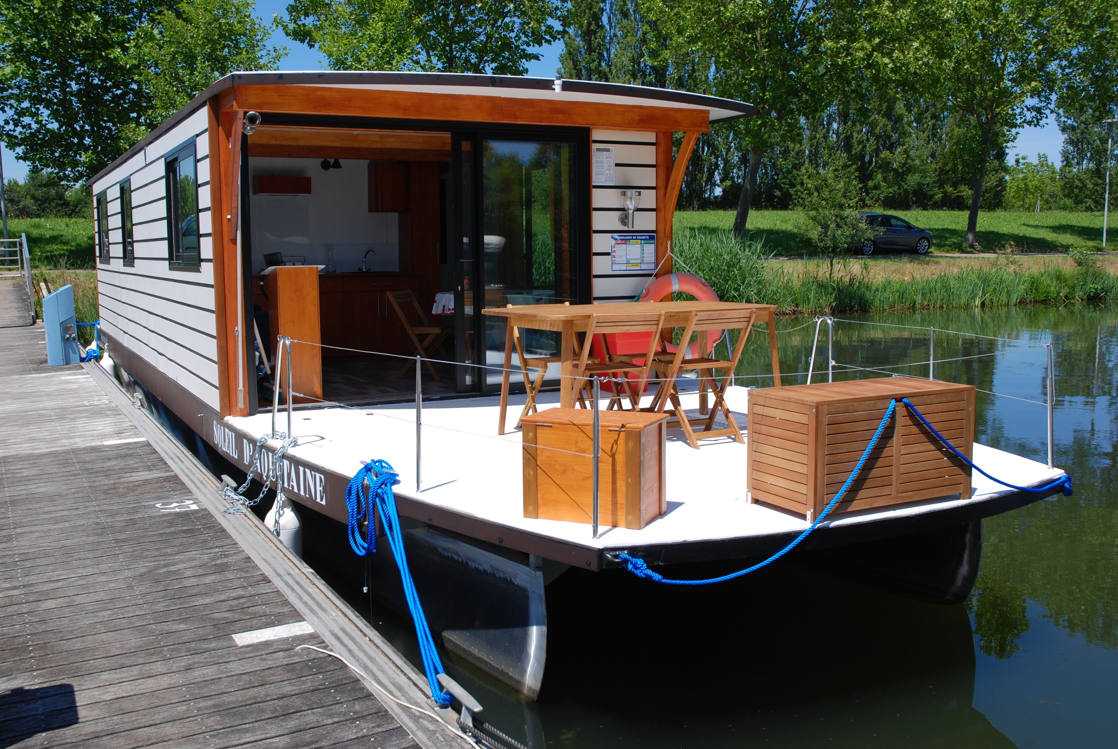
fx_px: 1119
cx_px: 559
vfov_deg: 37.0
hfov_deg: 53.1
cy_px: 374
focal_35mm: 36
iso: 100
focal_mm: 24
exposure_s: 1/250
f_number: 9
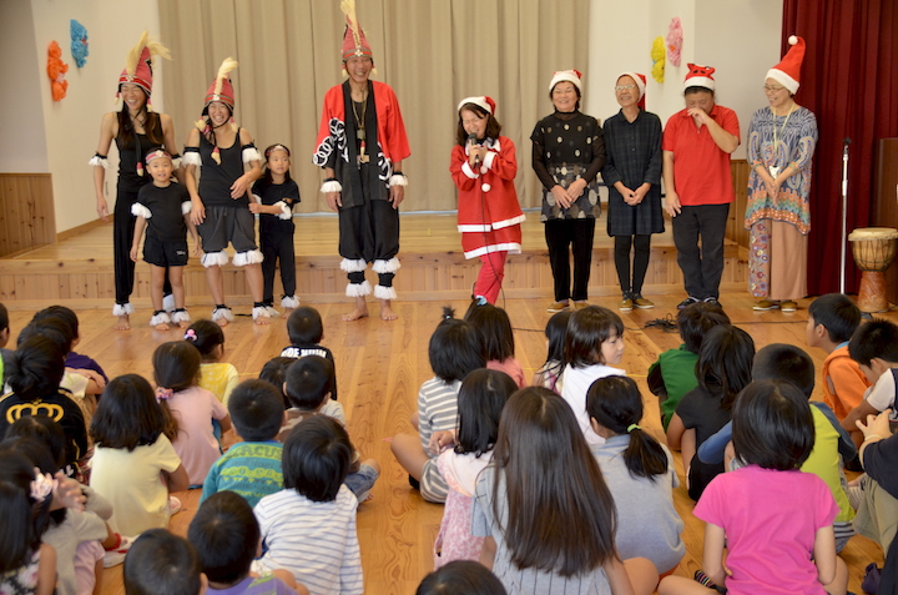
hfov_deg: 35.1
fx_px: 1419
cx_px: 449
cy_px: 298
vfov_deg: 23.7
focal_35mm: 57
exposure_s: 1/200
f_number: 5
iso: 800
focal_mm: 38
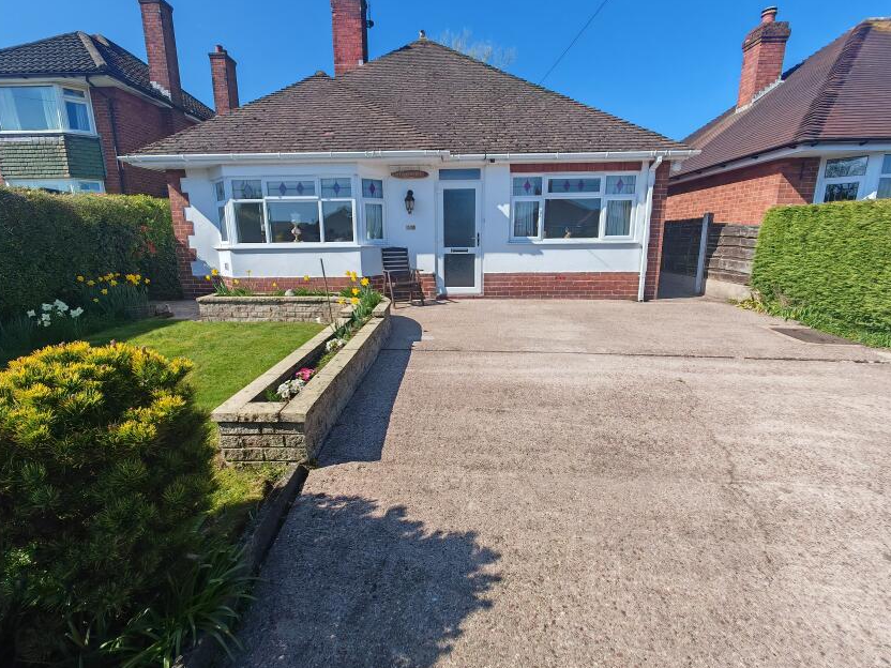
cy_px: 321
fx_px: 412
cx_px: 433
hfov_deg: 94.5
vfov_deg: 78.1
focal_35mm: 16
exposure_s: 1/600
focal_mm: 1.82
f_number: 2
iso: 50
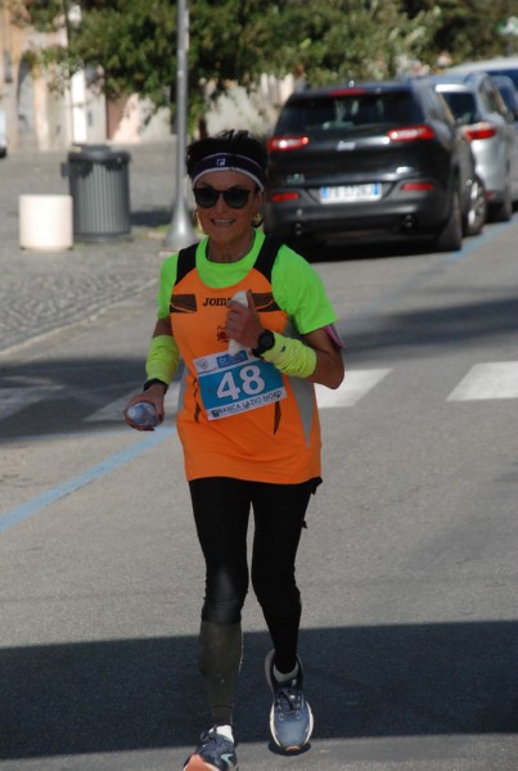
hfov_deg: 7.7
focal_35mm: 180
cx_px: 259
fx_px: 3865
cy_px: 386
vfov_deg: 11.4
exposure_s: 1/2000
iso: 1000
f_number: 8
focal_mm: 120
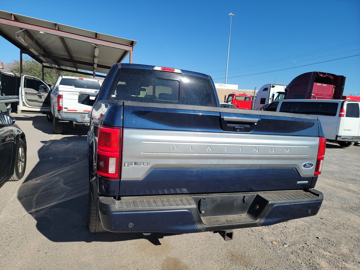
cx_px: 180
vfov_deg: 56.8
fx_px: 250
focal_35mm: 24
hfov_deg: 71.6
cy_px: 135
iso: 50
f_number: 1.8
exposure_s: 1/1069
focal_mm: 6.7
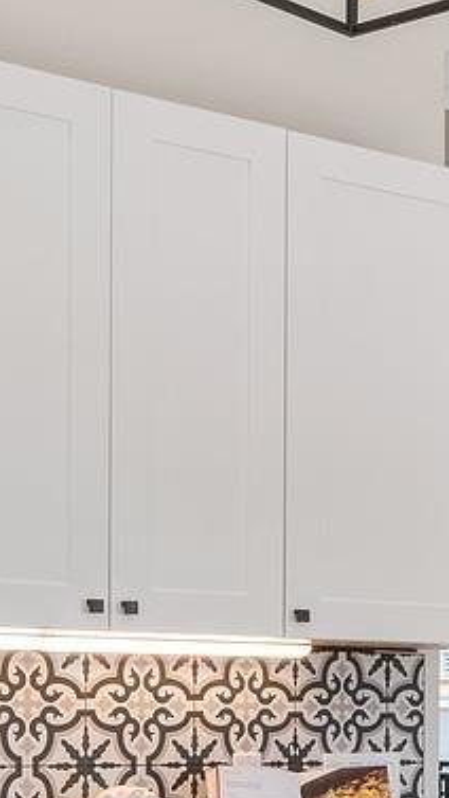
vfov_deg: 22.9
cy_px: 710
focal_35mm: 91
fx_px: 1927
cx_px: 604
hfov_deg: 12.8
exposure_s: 1/20
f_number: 11
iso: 400
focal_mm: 16
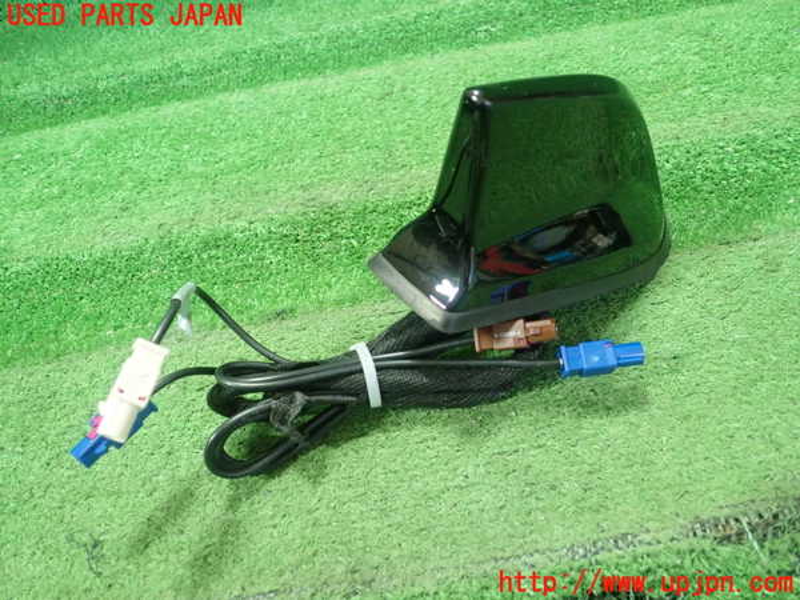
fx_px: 693
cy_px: 300
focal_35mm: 30
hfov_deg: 60.0
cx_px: 400
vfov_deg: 46.8
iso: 640
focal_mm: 5.5
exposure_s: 1/125
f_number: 2.3
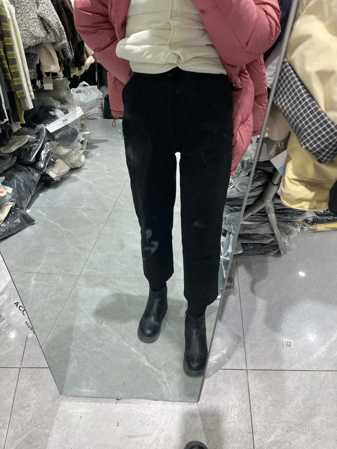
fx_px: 337
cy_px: 224
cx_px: 168
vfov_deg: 67.3
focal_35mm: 26
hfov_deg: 53.1
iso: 64
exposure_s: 1/100
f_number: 1.6
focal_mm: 5.1
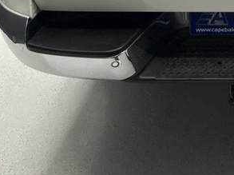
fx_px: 331
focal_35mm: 49
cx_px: 260
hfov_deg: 33.7
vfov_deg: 21.7
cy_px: -122
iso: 160
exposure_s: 1/50
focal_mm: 2.22
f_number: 2.2
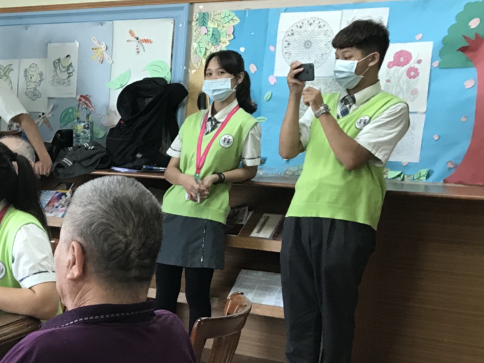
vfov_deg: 18.2
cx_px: -130
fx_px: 1105
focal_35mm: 79
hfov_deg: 22.3
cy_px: 370
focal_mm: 3.99
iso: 32
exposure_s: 1/30
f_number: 1.8
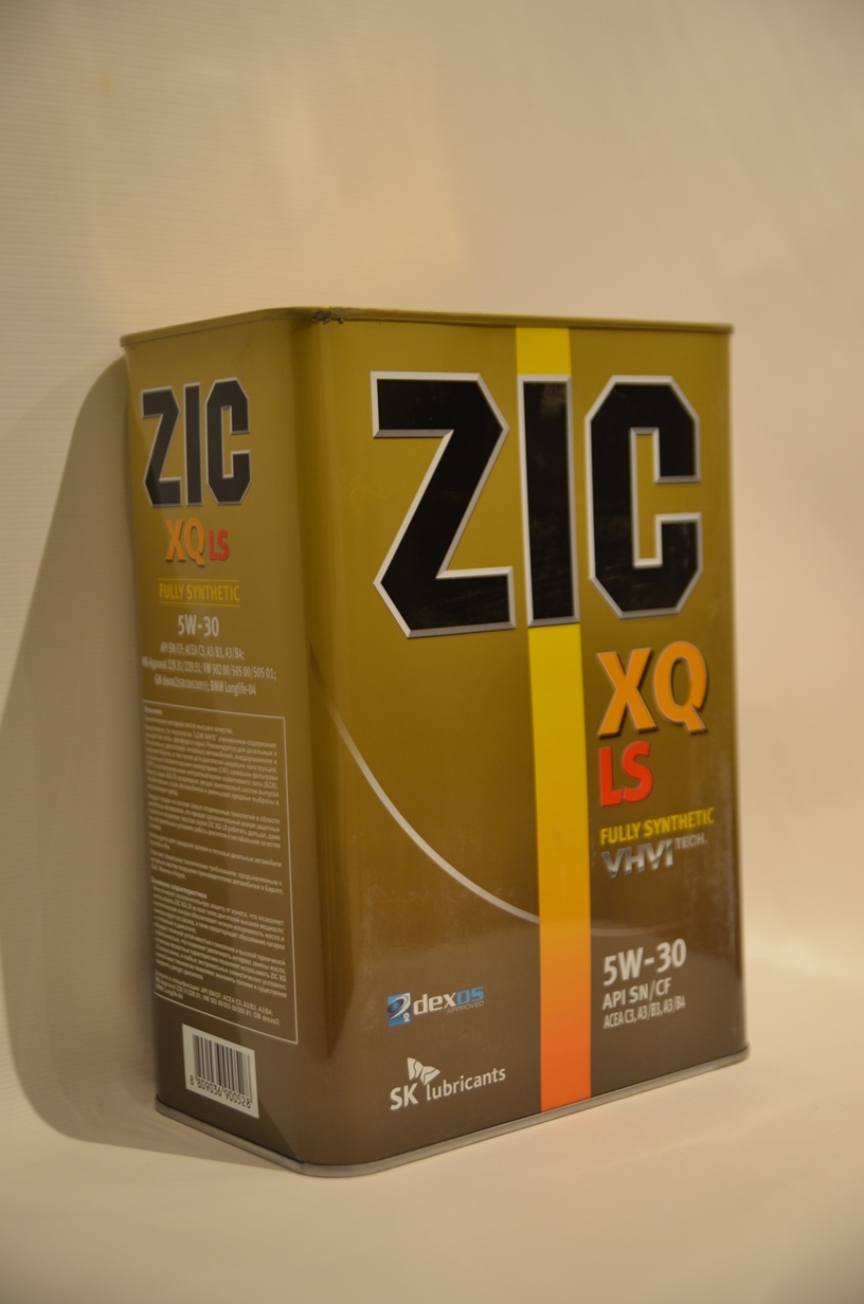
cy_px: 652
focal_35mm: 57
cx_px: 432
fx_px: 2061
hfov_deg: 23.7
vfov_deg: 35.1
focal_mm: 38
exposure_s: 1/60
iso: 450
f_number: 4
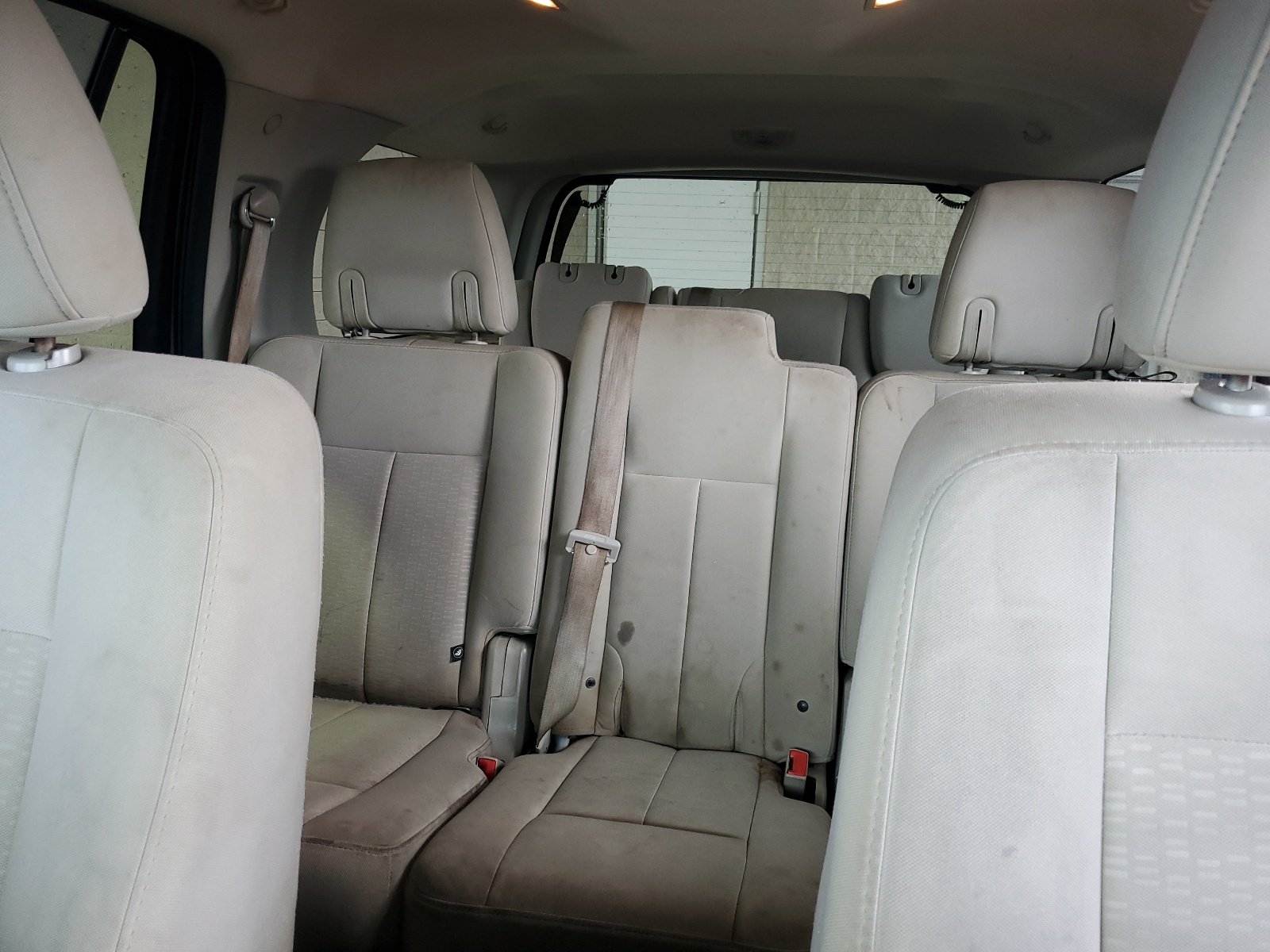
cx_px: 635
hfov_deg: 67.3
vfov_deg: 53.1
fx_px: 954
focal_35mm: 26
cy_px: 476
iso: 70
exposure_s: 1/60.2
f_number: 1.5
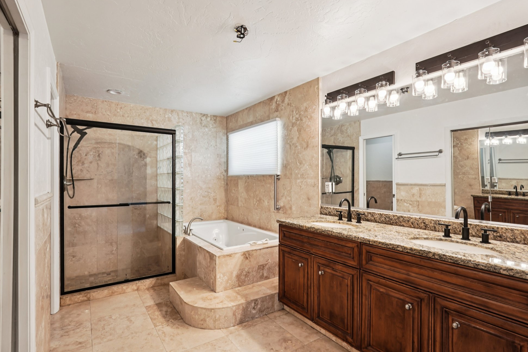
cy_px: 174
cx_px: 261
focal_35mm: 18
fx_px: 264
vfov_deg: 67.4
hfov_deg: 90.0
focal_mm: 17
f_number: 8
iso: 400
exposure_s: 1/25
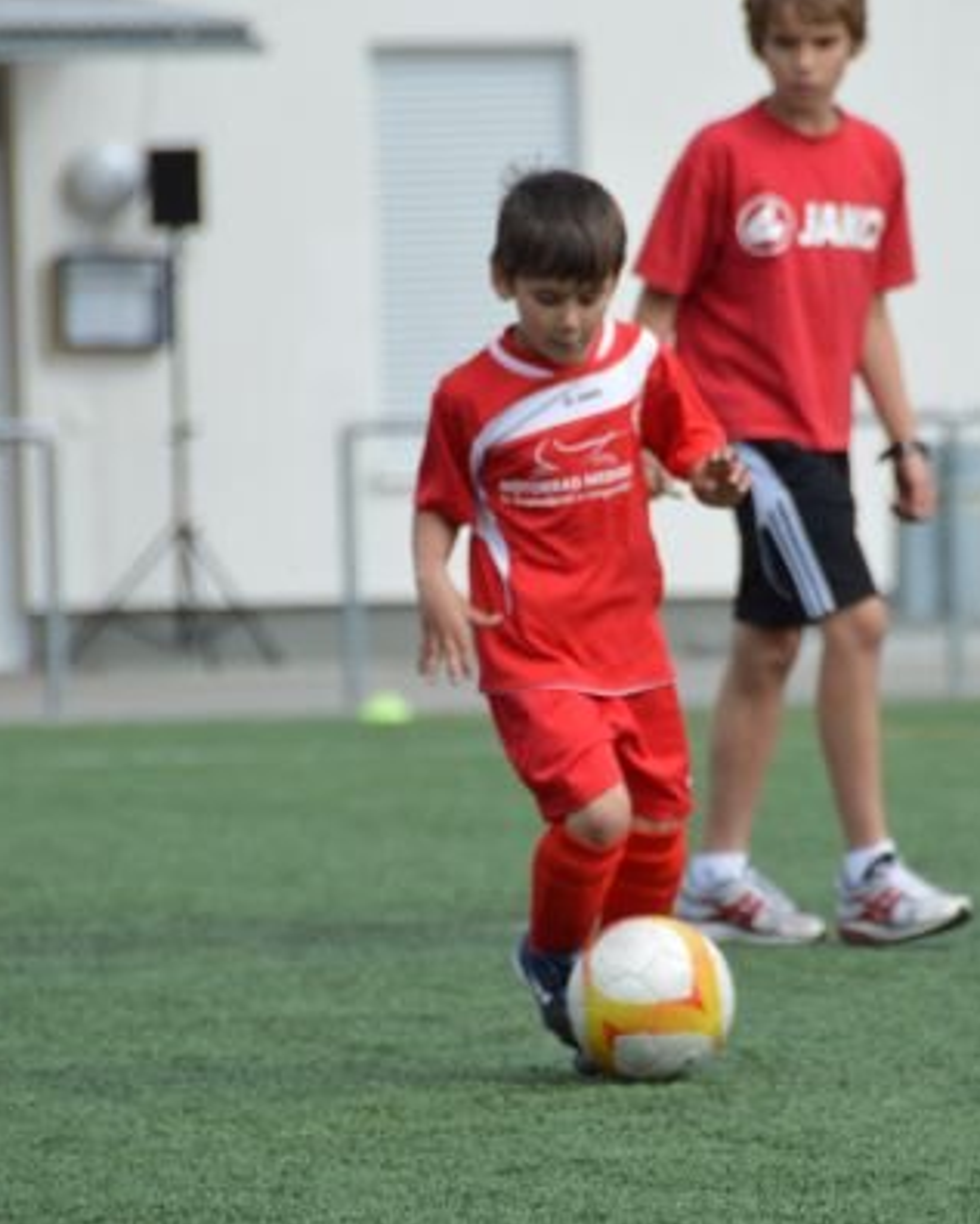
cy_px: 614
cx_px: 640
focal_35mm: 426
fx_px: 15439
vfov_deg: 4.5
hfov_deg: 3.6
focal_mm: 200
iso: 400
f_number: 5.6
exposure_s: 1/1250
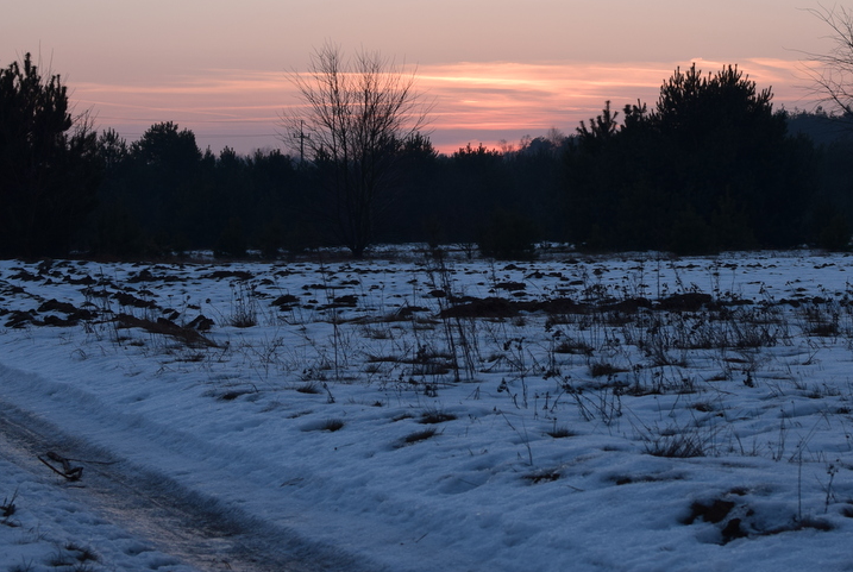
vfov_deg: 23.3
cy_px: 288
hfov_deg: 34.1
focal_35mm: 59
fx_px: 1390
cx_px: 456
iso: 200
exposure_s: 1/160
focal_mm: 35
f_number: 5.6
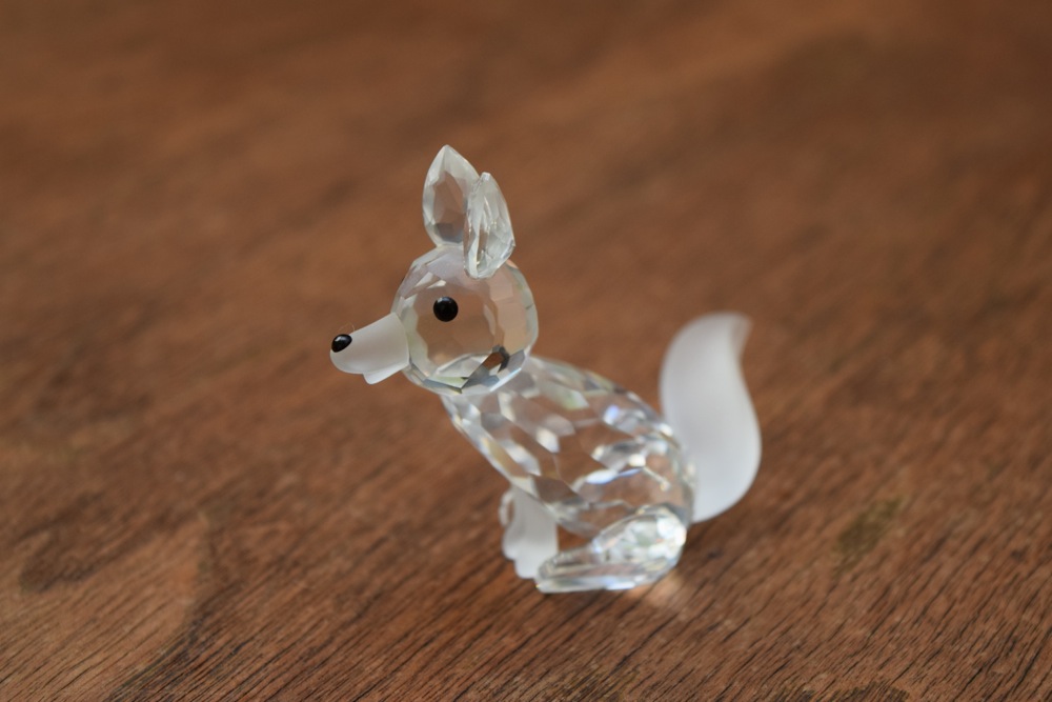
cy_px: 351
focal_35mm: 82
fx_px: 2411
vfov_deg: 16.6
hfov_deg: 24.6
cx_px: 526
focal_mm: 55
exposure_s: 1/80
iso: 800
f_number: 5.6
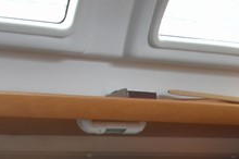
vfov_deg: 7.6
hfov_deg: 11.8
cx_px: 365
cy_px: 403
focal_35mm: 166
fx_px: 1100
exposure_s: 1/100
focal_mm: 18
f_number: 5
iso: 800
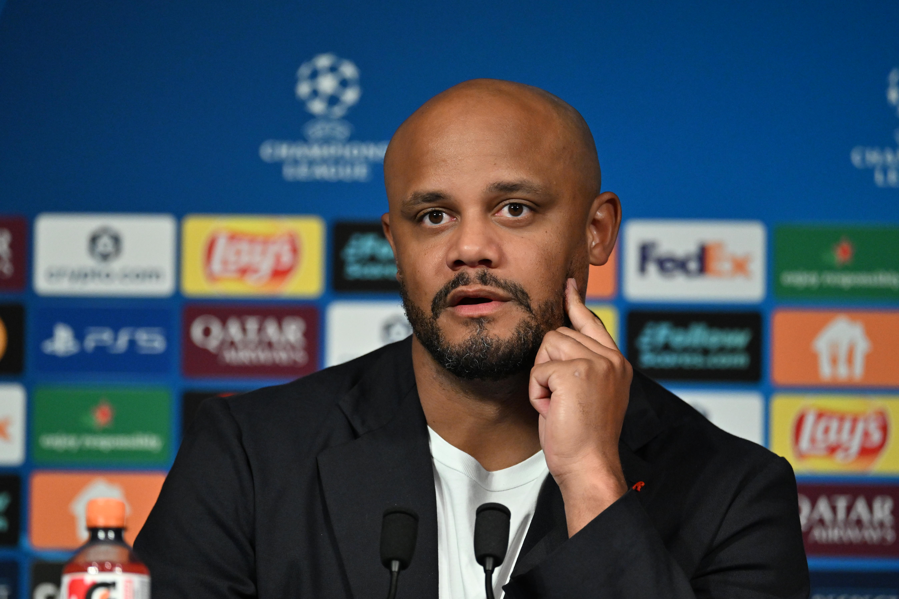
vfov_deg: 4.6
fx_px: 7489
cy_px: 300
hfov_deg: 6.9
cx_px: 450
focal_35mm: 300
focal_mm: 200
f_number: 2.8
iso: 2000
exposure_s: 1/640
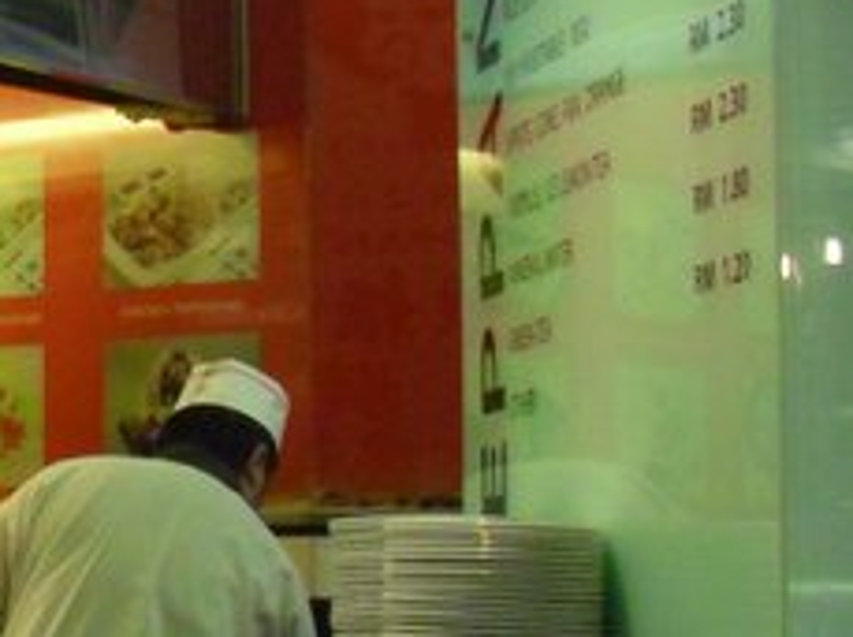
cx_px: -600
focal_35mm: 133
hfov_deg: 13.6
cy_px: 417
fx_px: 3272
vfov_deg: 11.1
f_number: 2.8
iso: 400
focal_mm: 6.2
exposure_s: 1/60
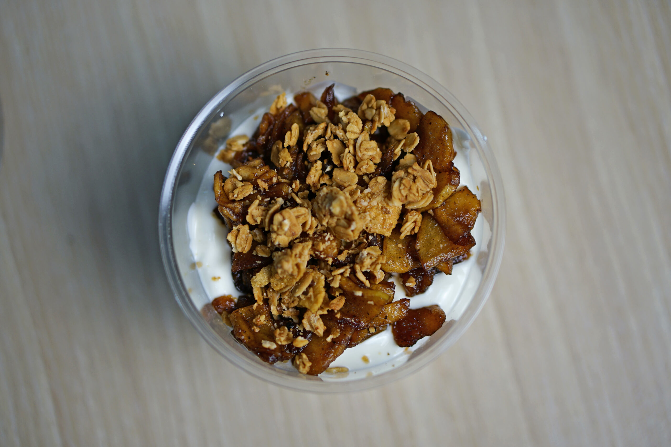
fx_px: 1398
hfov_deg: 27.0
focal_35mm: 75
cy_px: 224
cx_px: 336
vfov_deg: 18.2
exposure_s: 1/250
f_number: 1.8
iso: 160
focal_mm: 50
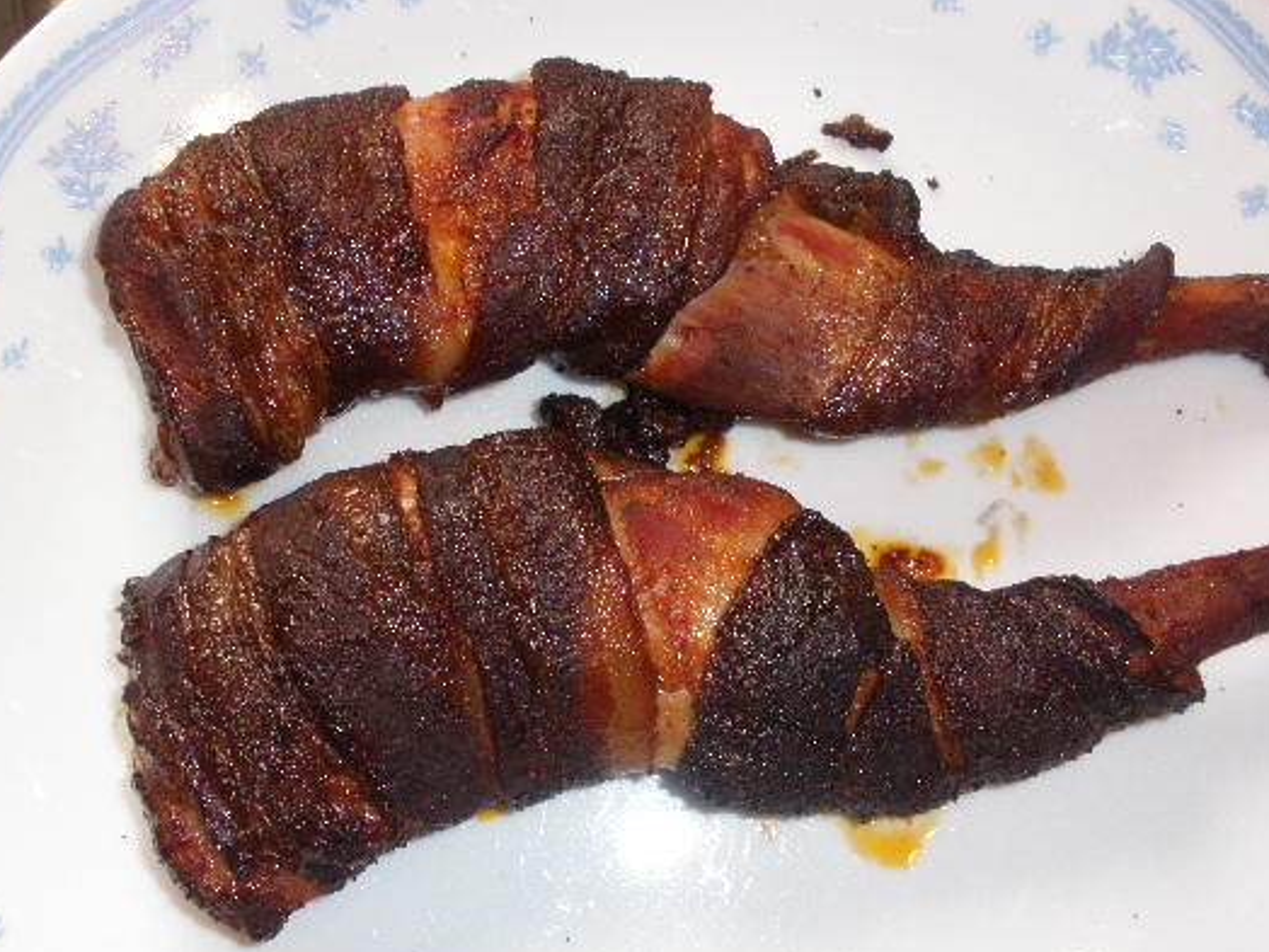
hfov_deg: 42.9
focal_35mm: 44
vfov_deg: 32.9
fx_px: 1613
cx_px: 586
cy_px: 482
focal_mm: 6.3
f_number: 3.5
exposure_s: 1/30
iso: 160
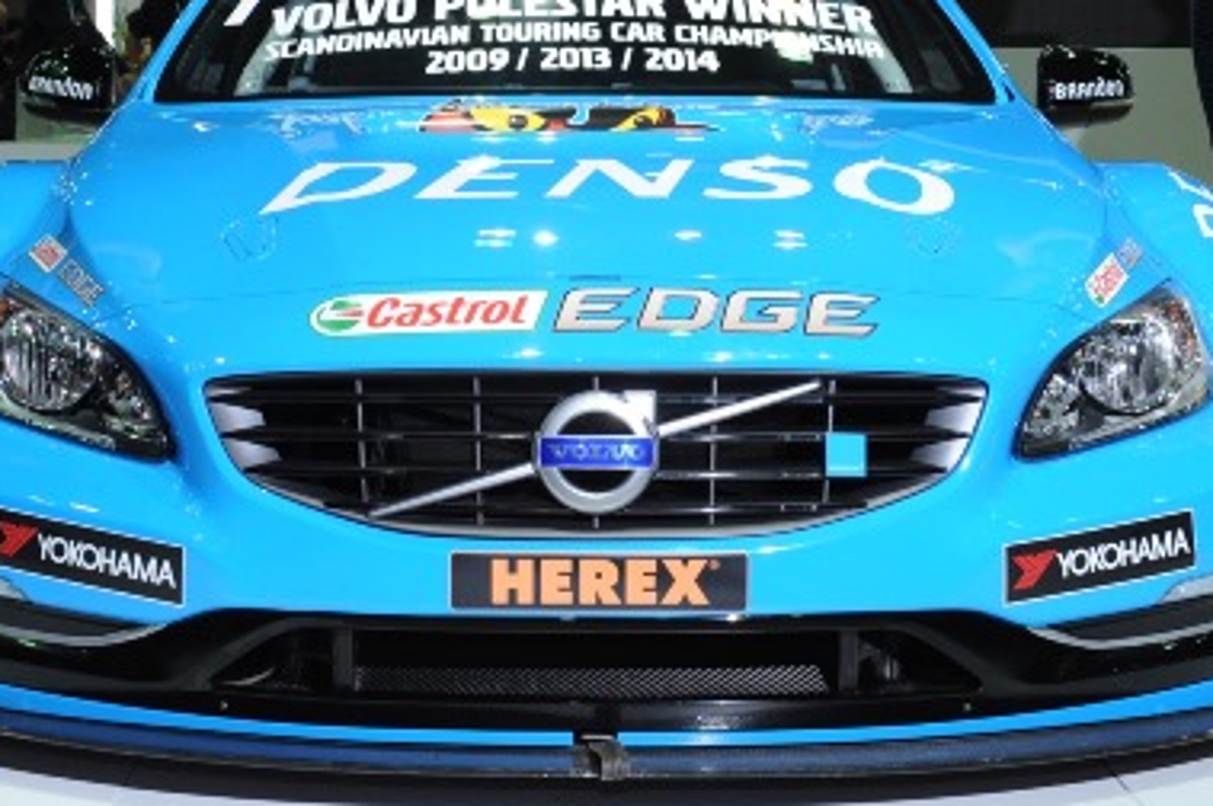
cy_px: 75
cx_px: 522
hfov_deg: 27.7
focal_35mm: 73
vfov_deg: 18.3
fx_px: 2458
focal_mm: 36
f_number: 9
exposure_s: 1/100
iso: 1250
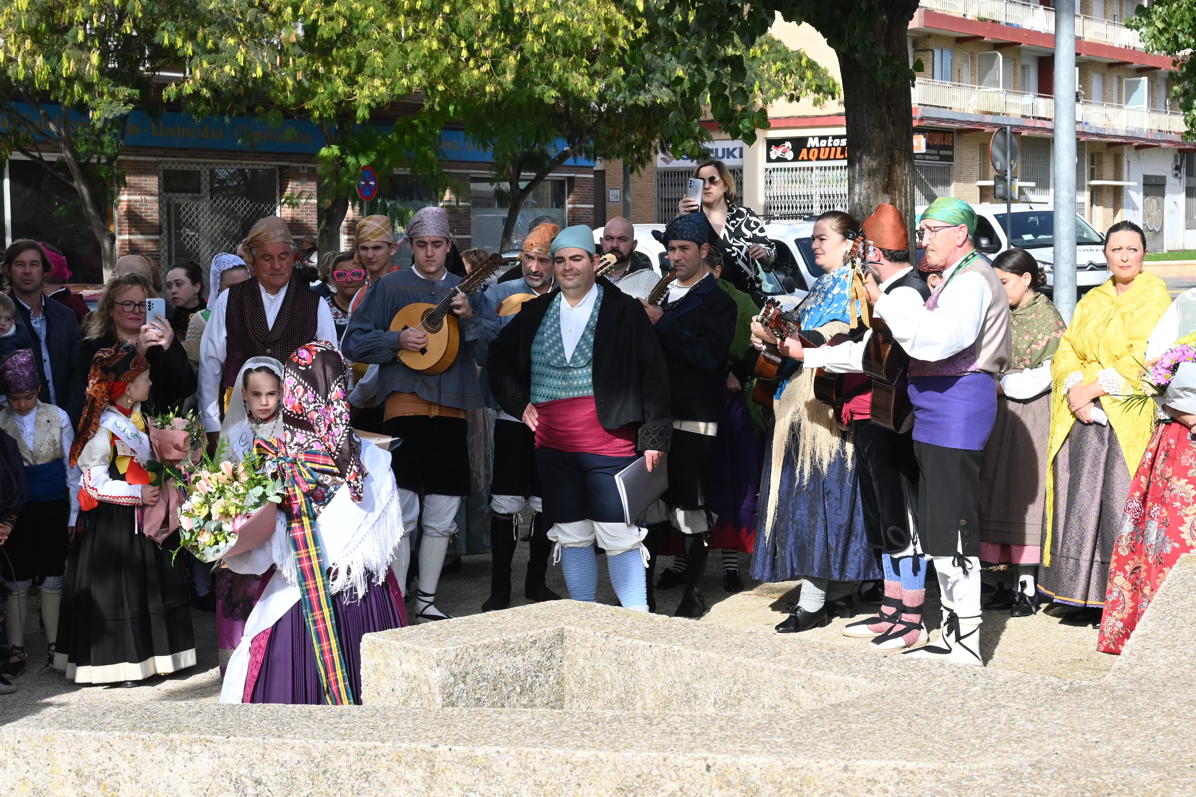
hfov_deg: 32.6
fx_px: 2043
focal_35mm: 62
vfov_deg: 22.1
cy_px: 398
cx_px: 598
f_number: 10
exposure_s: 1/400
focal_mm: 41
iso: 400
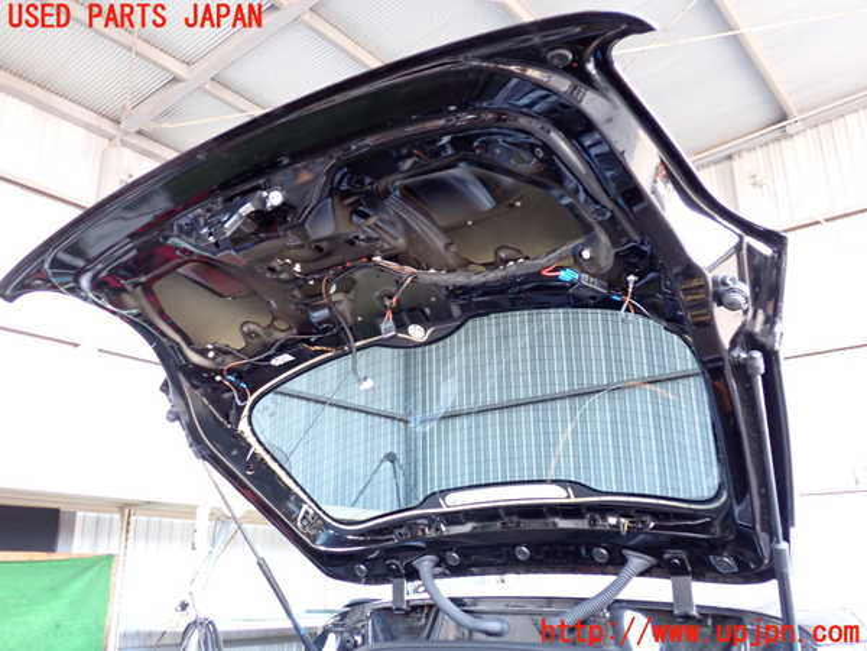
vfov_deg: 46.8
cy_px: 326
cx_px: 434
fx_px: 751
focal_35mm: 30
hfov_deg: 60.0
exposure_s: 1/30
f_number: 2.3
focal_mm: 5.4
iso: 400
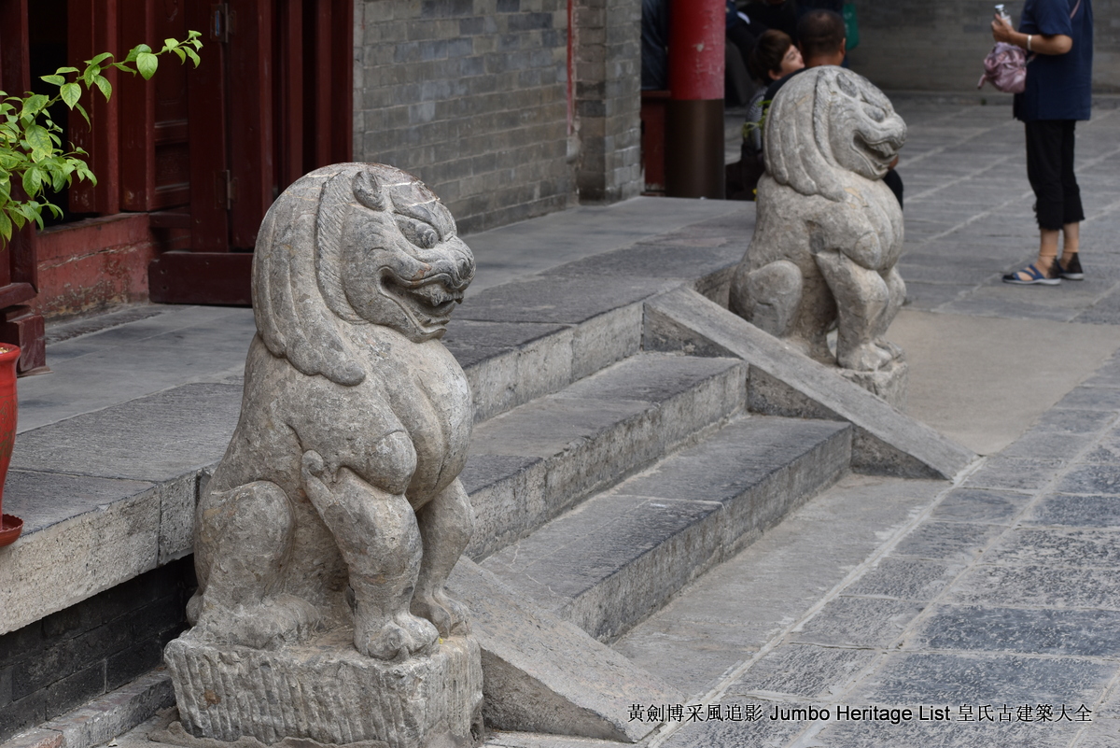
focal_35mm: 105
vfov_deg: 13.1
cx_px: 560
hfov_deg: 19.4
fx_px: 3268
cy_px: 374
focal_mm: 70
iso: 180
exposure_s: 1/250
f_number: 8
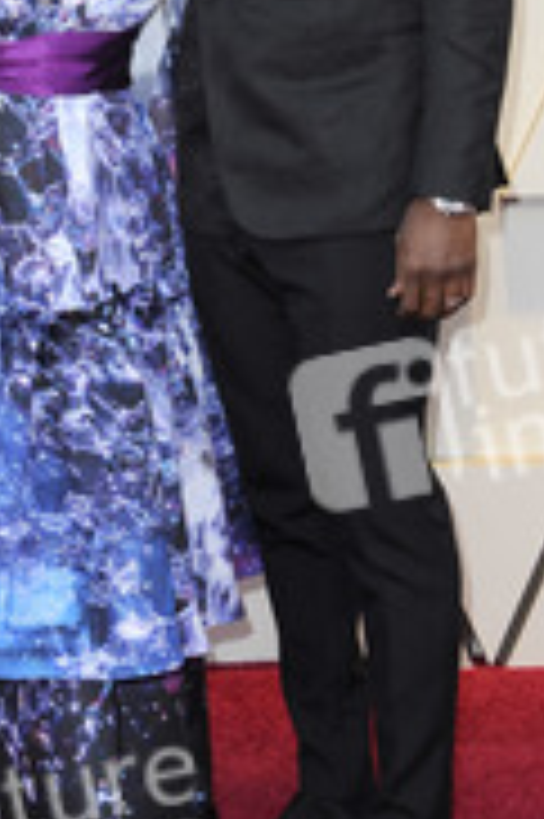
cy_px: 180
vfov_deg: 16.8
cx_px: 115
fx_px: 2748
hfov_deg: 11.3
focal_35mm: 121
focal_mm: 55
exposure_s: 1/250
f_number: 7.1
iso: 1000
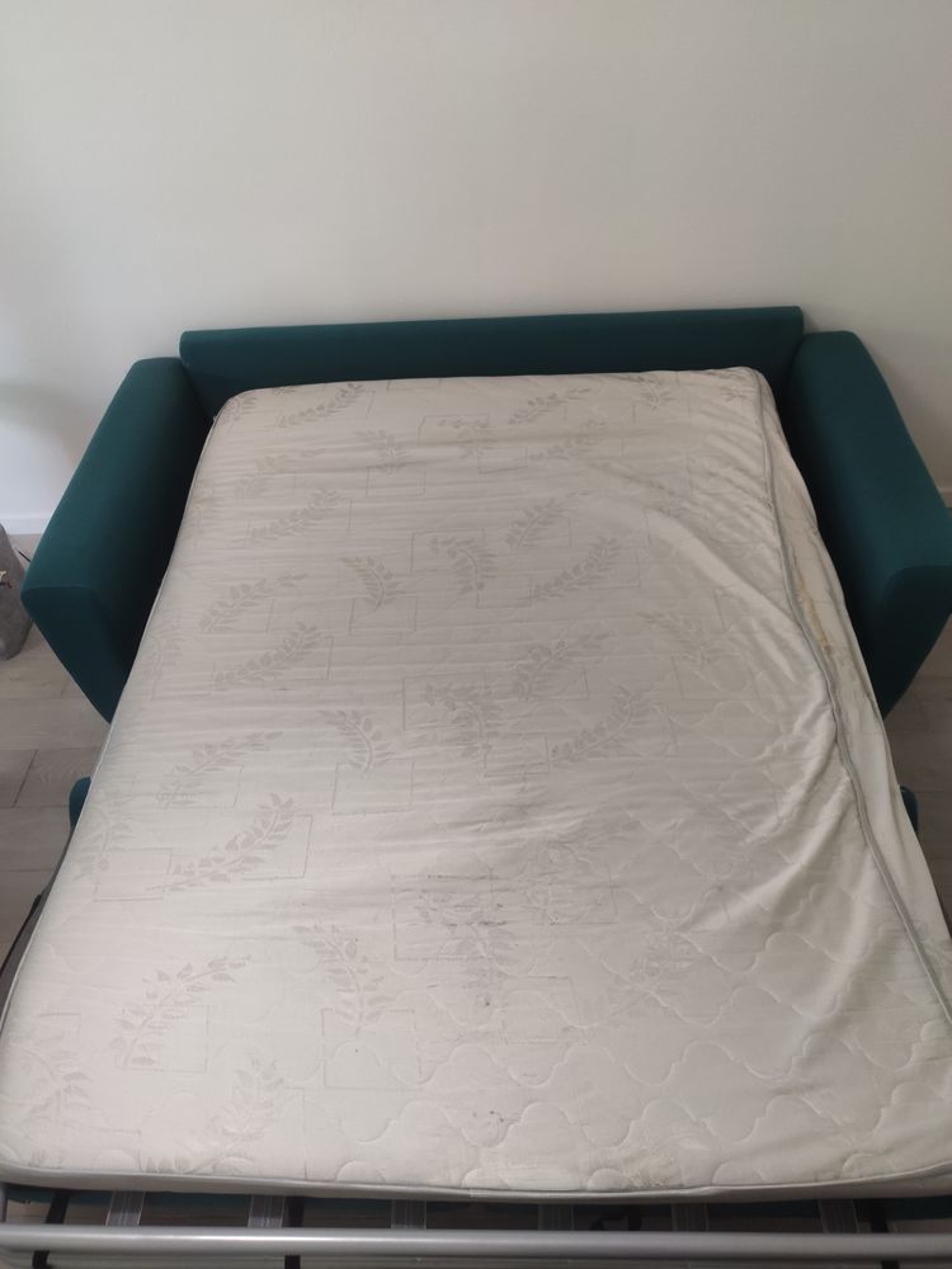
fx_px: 953
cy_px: 634
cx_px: 476
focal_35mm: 26
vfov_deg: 67.3
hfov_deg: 53.1
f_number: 1.75
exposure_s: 1/33
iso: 830
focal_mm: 4.77
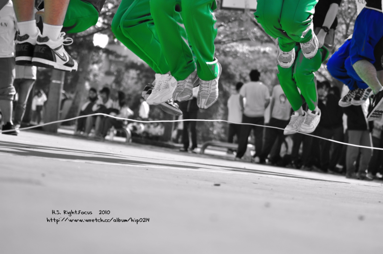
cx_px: 192
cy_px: 127
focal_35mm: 105
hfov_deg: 19.5
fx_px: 1116
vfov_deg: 13.0
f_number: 4.5
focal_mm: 70
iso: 200
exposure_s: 1/1250
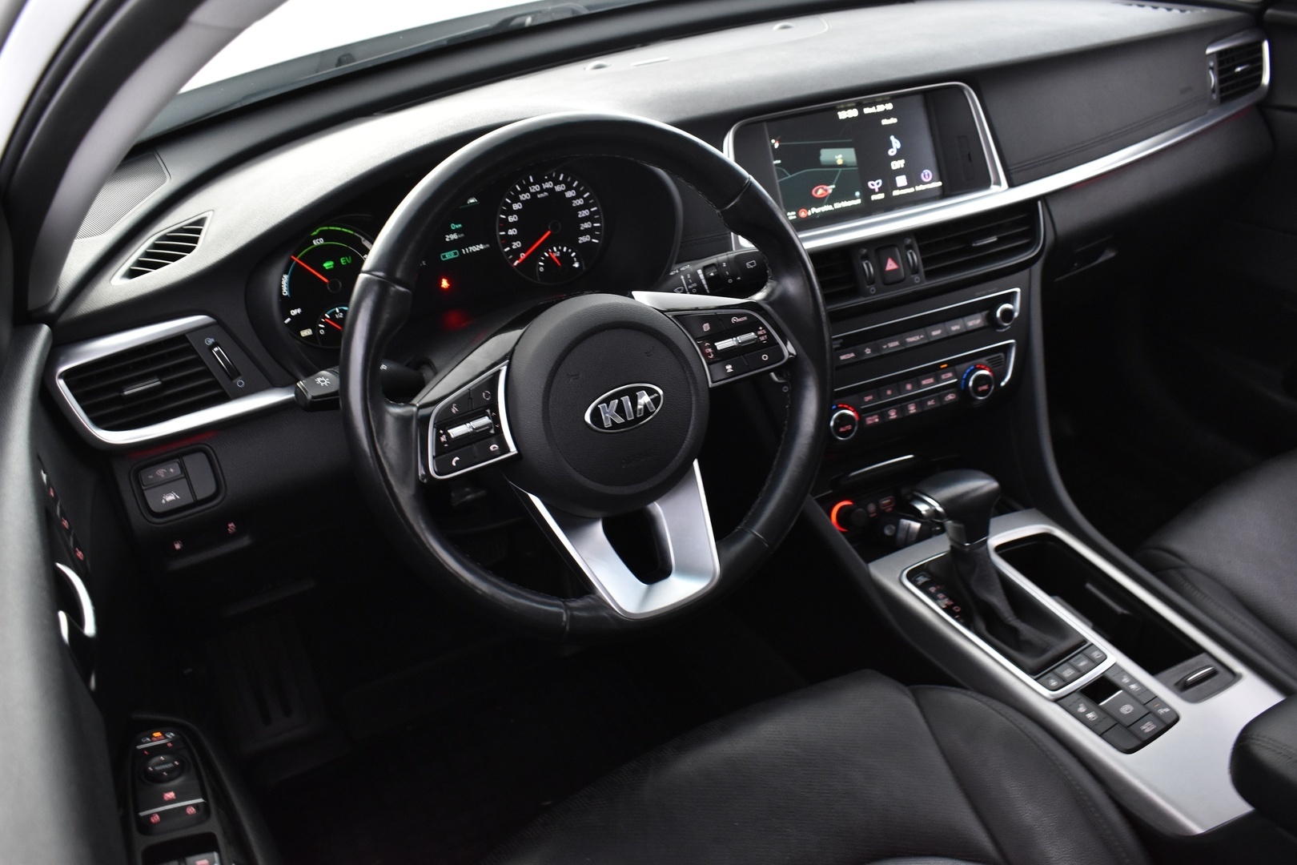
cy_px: 432
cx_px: 648
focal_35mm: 33
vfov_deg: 40.0
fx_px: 1189
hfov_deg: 57.2
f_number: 5.6
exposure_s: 1/6
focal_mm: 22
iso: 1250
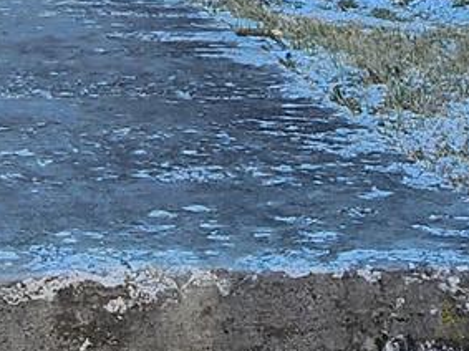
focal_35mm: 94
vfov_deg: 15.1
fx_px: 1273
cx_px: 98
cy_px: -88
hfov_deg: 20.6
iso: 50
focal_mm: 2.2
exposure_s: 1/677
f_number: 2.2
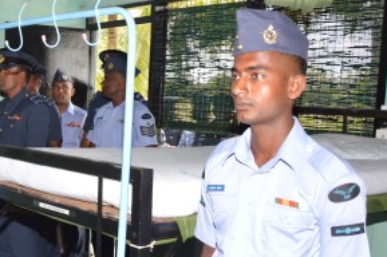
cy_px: 181
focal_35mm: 56
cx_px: 29
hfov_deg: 33.5
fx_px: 601
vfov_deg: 24.0
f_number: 3.5
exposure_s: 1/60
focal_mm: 18
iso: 200
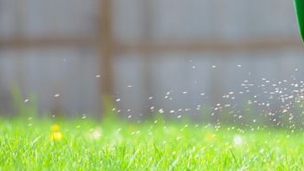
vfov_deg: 1.9
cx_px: 335
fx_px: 5219
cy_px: 52
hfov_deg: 3.3
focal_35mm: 647
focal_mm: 175
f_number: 2.8
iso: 200
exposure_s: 1/500
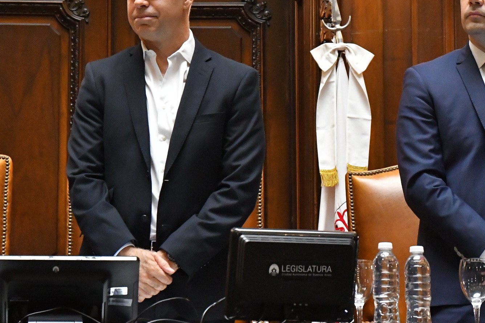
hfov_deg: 14.2
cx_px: 186
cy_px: 103
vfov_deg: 9.5
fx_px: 1940
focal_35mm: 144
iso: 5000
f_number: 4
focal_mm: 46
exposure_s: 1/200
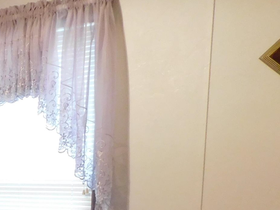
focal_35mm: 76
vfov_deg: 18.4
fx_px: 615
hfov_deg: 20.8
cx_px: -168
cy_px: 253
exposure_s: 1/20
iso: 400
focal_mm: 4
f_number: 3
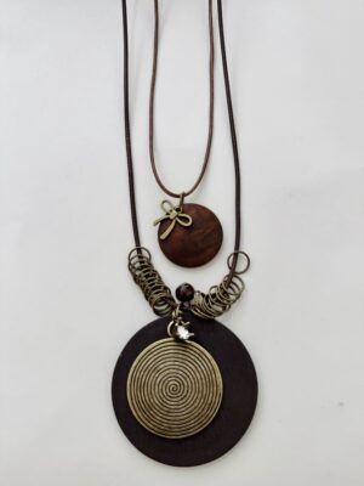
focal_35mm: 24
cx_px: 182
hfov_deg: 56.8
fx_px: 336
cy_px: 243
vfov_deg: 71.6
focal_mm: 6.76
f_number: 1.78
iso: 125
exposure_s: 1/120
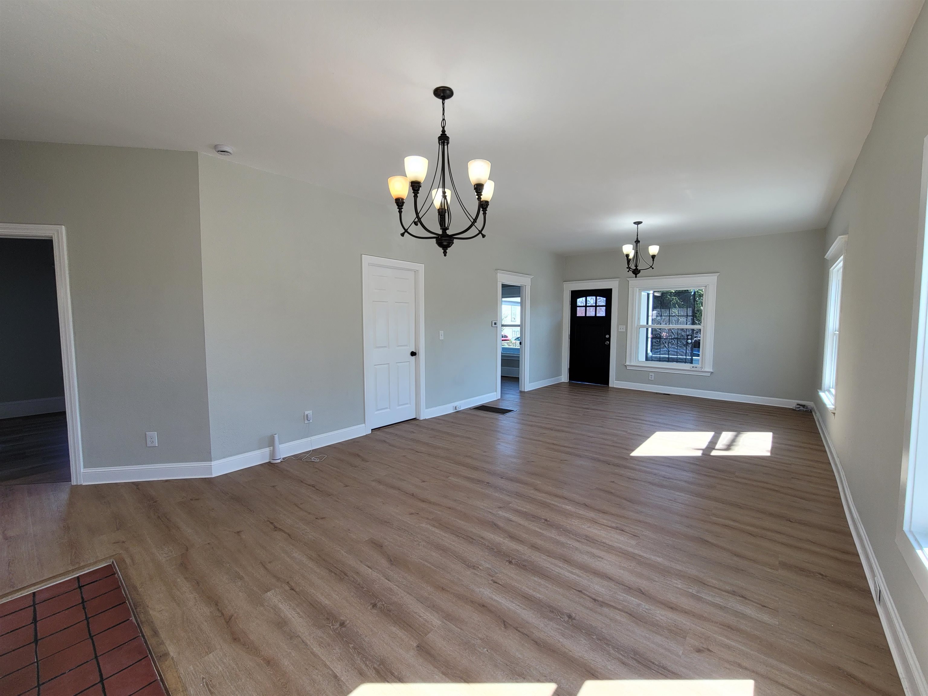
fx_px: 349
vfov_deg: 89.9
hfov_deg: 106.2
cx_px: 464
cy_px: 348
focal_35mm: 13
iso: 64
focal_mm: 2.2
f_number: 2.2
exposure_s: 1/120
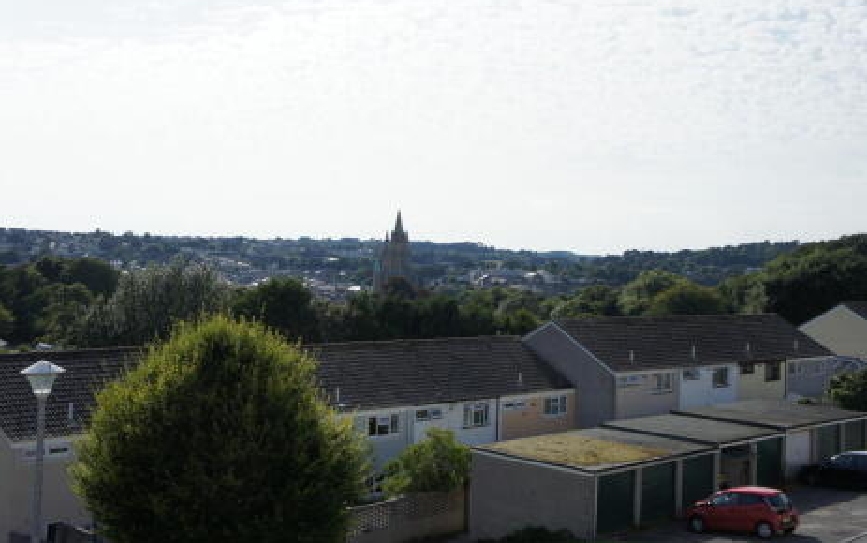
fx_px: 1076
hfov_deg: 43.9
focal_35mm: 46
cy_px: 257
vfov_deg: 28.3
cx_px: 444
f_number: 8
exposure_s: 1/800
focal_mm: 29
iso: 200
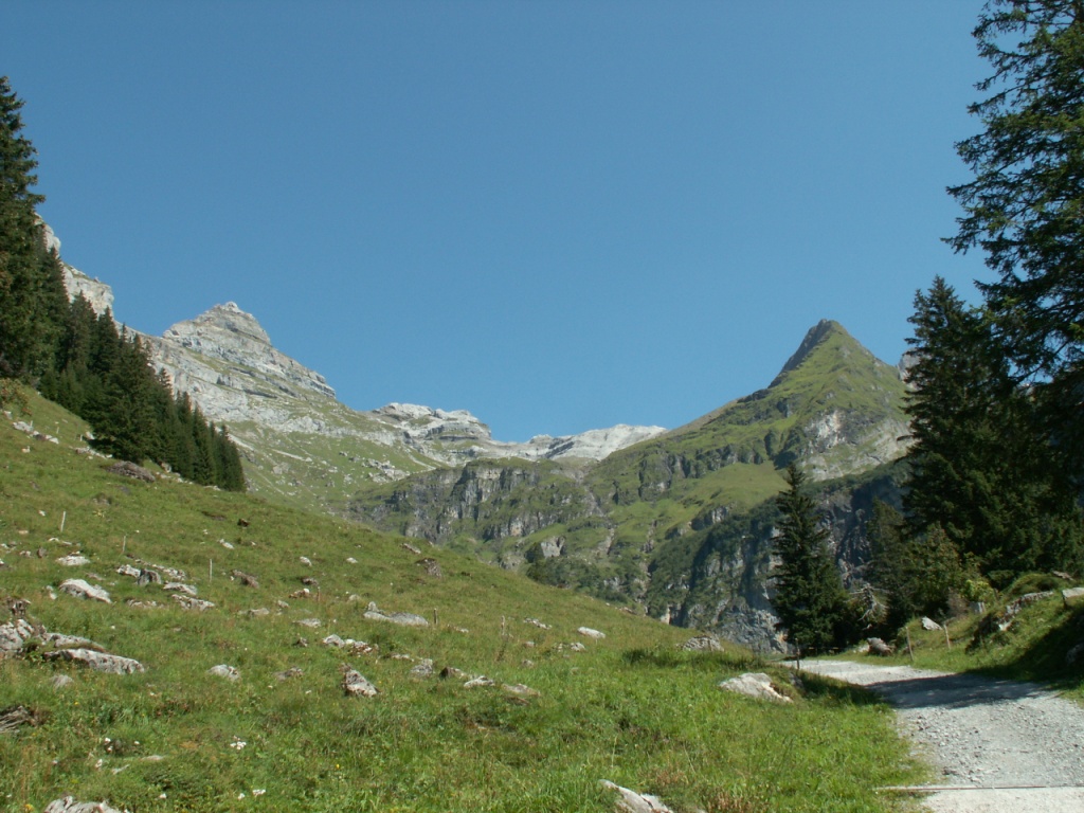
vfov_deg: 40.7
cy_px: 406
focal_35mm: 35
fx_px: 1096
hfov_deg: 52.6
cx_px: 542
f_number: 6.3
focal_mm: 5.86
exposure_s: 1/160
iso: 50
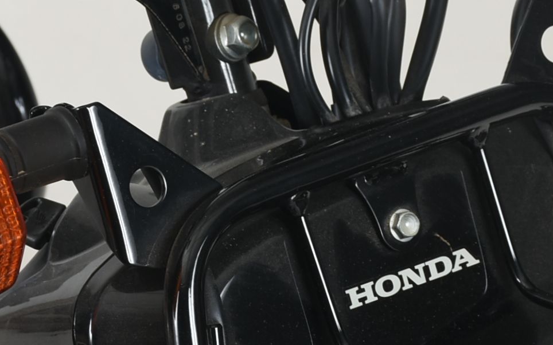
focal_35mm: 247
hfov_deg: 8.5
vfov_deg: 5.3
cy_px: 381
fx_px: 3722
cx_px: 234
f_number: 10
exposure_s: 1/160
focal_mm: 52
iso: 200
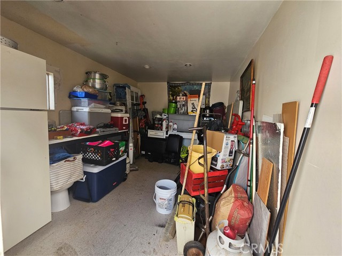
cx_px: 171
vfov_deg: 89.9
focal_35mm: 13
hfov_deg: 106.2
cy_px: 128
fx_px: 128
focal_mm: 2.2
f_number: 2.2
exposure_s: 1/120
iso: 100
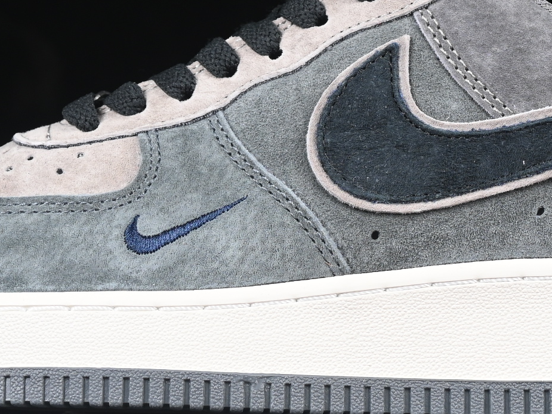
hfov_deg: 9.1
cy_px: 75
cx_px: 334
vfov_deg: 6.8
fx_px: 3461
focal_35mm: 217
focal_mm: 50
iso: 160
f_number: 6.3
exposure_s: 1/60
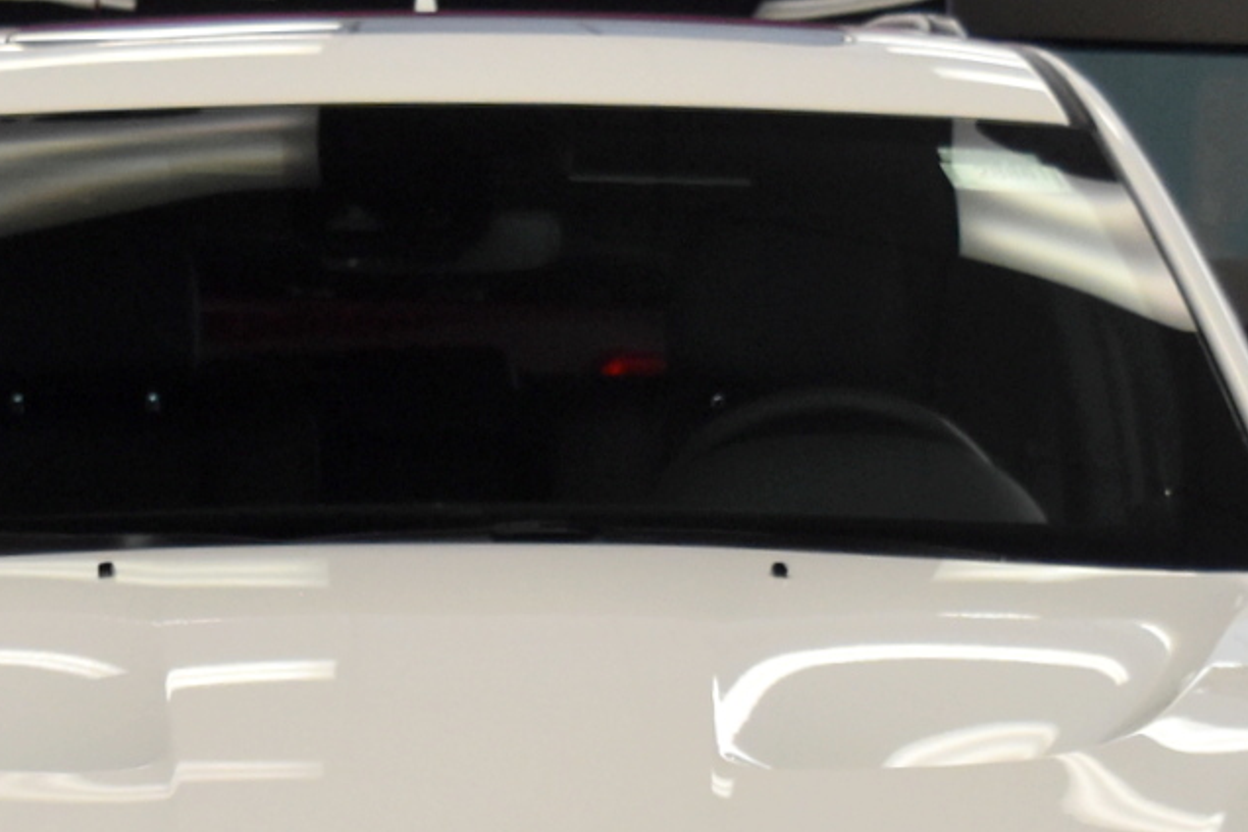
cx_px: 475
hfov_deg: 12.9
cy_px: 1053
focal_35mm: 159
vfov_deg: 8.5
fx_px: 5495
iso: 1250
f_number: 4.5
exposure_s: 1/60
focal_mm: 35
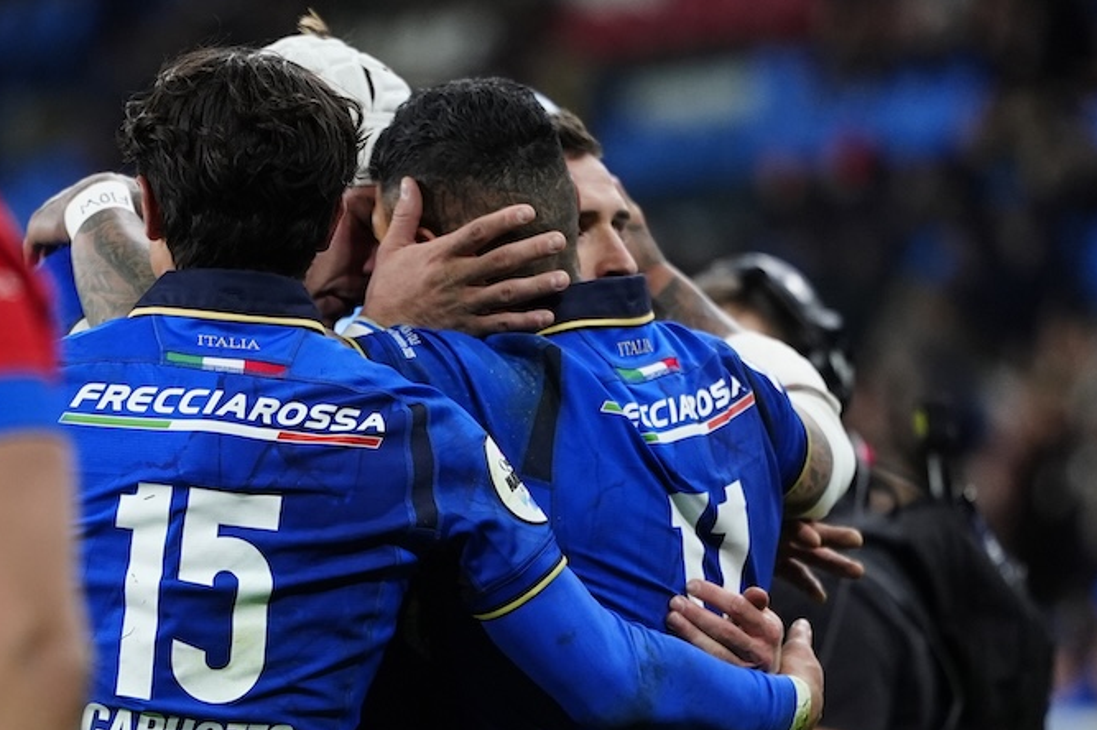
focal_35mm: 270
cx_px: 179
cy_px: 381
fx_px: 8223
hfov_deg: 7.6
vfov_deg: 5.1
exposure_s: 1/1600
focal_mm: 150
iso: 1250
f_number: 2
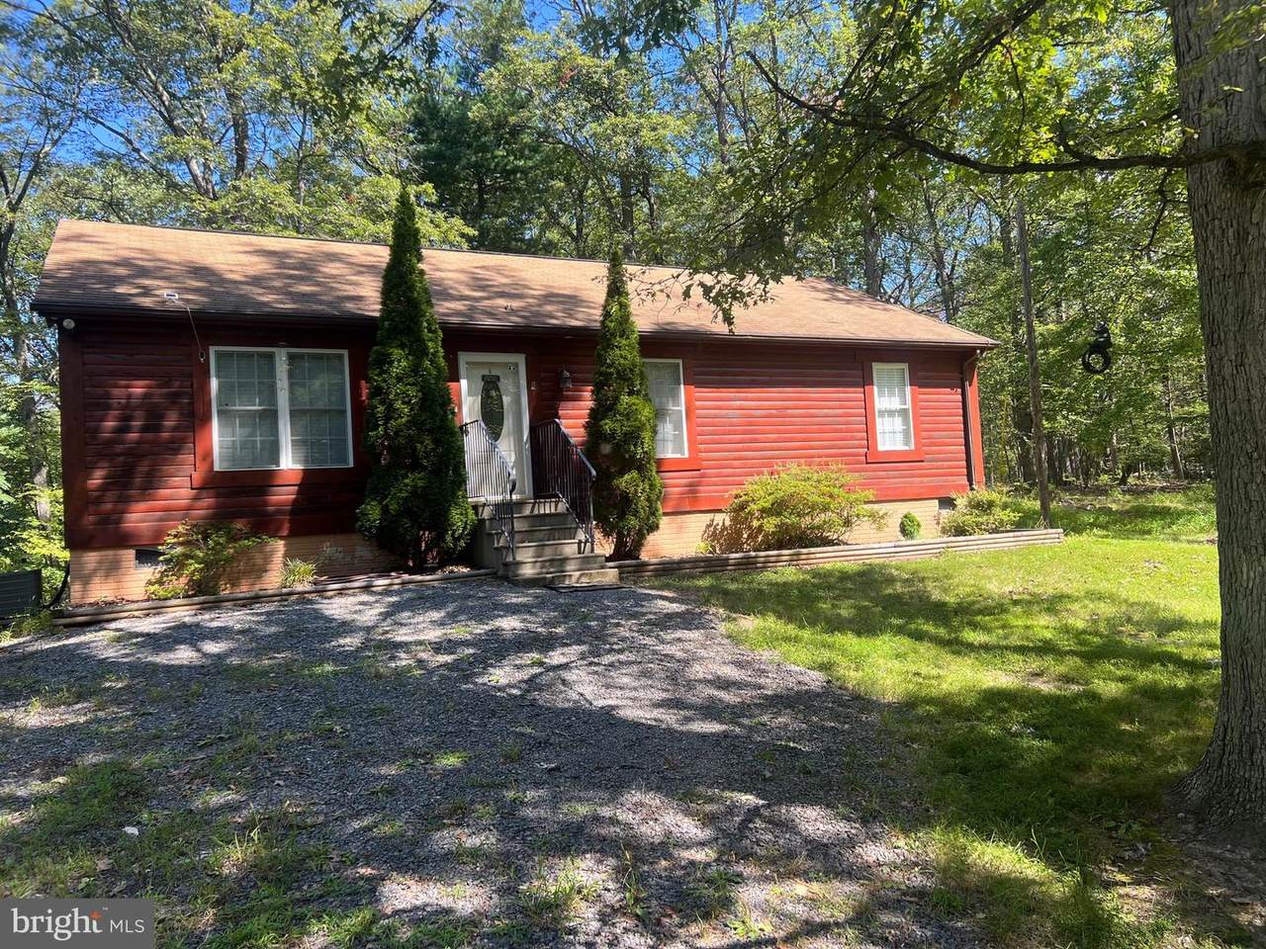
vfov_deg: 53.1
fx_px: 951
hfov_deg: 67.3
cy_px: 474
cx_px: 633
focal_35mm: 26
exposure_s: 1/775
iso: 50
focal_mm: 5.7
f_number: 1.5
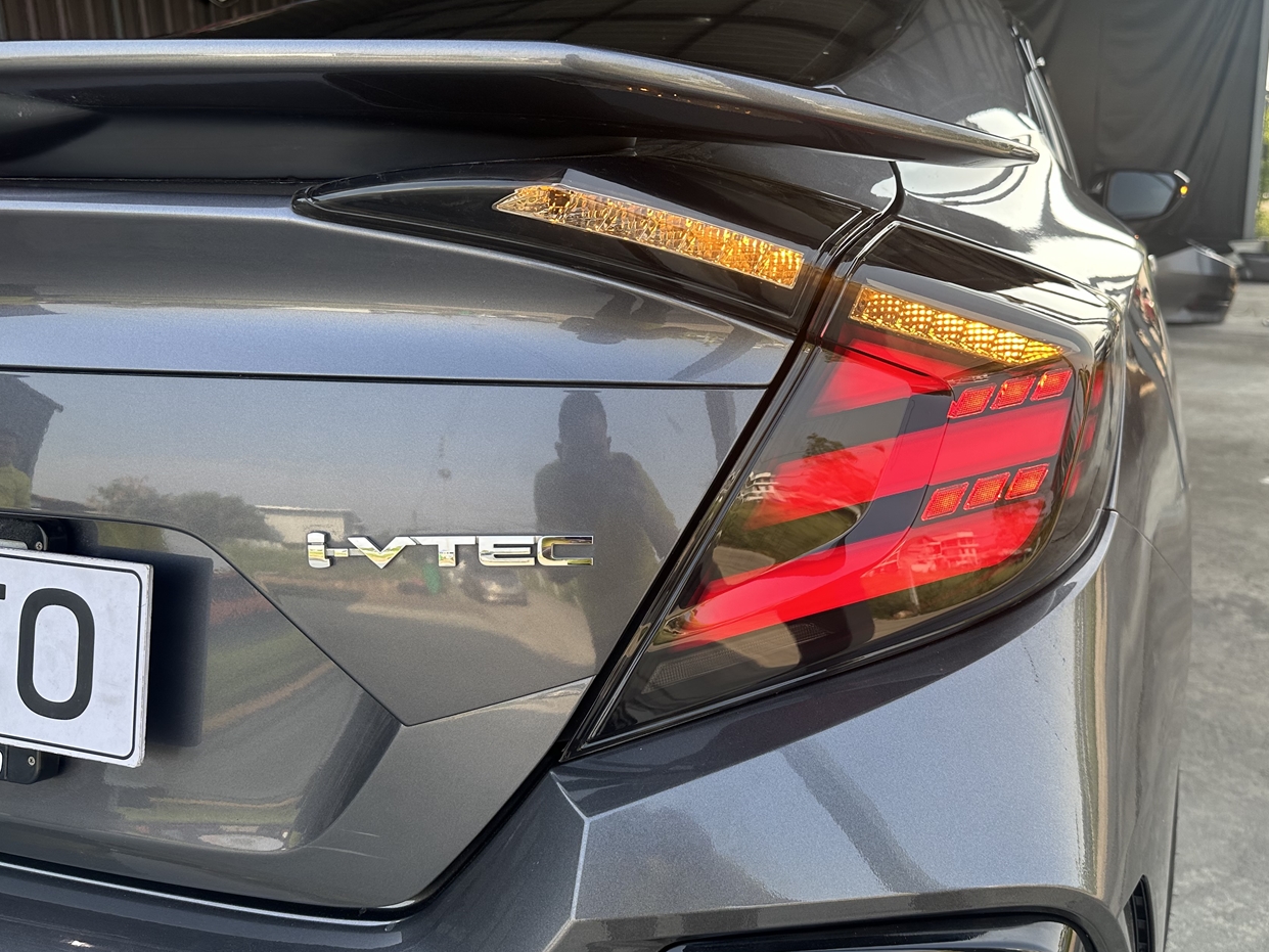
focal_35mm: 29
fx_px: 1063
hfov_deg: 61.5
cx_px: 705
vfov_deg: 48.2
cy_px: 471
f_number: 1.78
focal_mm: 6.86
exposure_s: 1/549
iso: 80
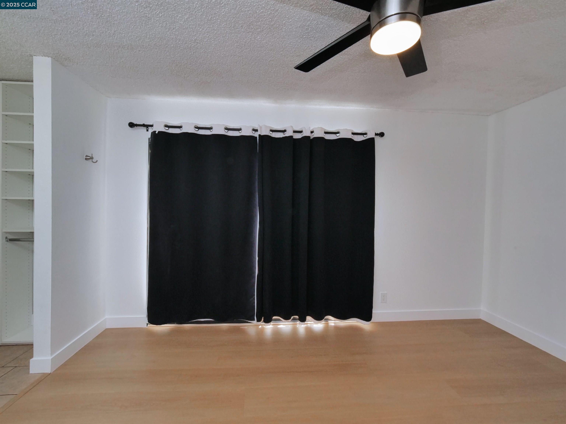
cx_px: 283
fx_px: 229
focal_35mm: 14
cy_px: 212
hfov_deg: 102.1
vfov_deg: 85.7
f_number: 10
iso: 800
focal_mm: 7
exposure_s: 1/160
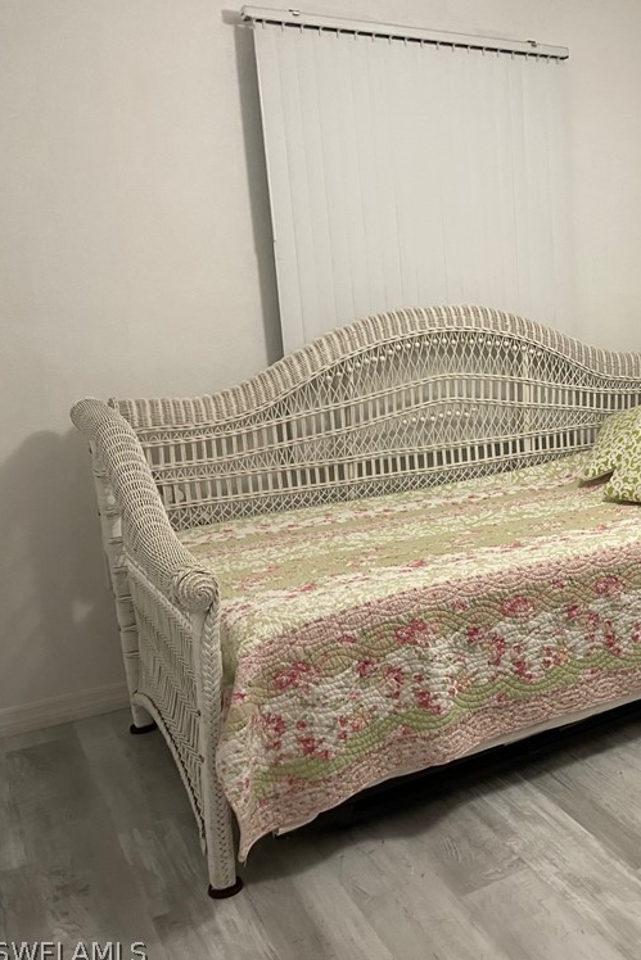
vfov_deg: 51.9
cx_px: 644
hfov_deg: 32.9
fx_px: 988
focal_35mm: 37
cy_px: 481
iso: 250
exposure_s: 1/60
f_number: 1.6
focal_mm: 4.2
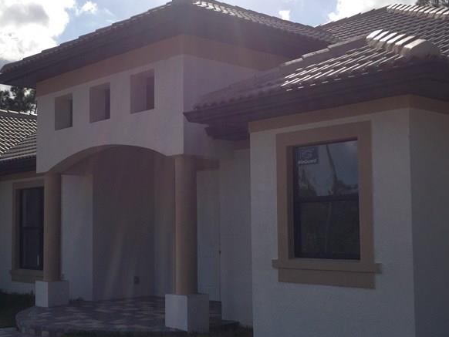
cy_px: 208
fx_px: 662
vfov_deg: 28.5
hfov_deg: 37.1
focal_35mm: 51
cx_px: 147
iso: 32
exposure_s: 1/3968
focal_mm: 4.15
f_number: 2.2
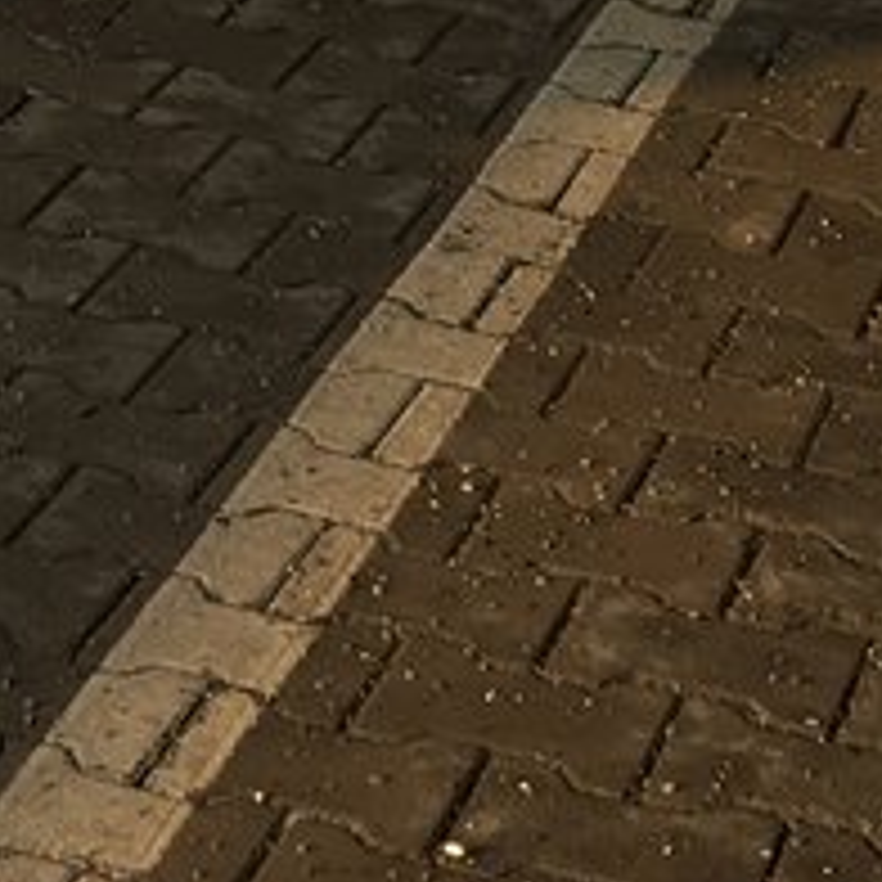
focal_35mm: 157
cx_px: -261
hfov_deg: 10.9
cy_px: -968
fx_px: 4526
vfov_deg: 10.2
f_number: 2.2
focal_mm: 4.15
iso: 25
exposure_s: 1/343
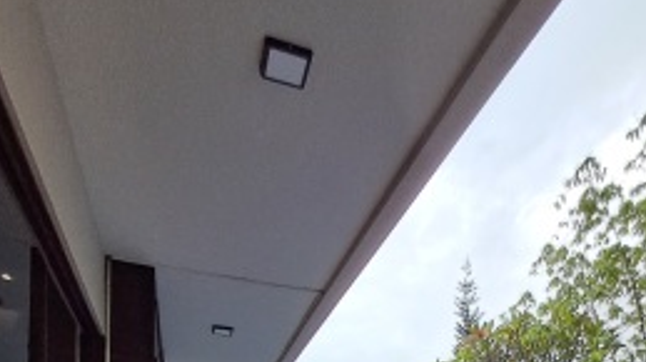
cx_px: 408
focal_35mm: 31
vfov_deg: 27.9
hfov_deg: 61.7
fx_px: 530
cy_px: 519
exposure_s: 1/159
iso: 40
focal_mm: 1.64
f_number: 2.2
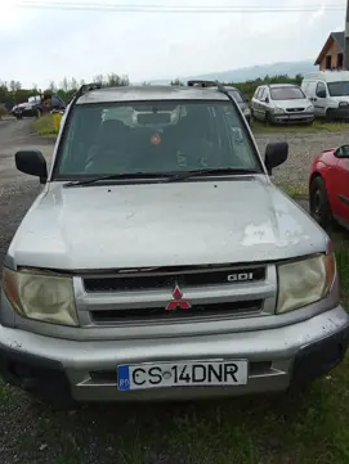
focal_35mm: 31
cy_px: 230
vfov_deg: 58.3
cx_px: 158
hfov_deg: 45.4
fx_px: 416
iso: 100
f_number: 2
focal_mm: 2.78
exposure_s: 1/1404
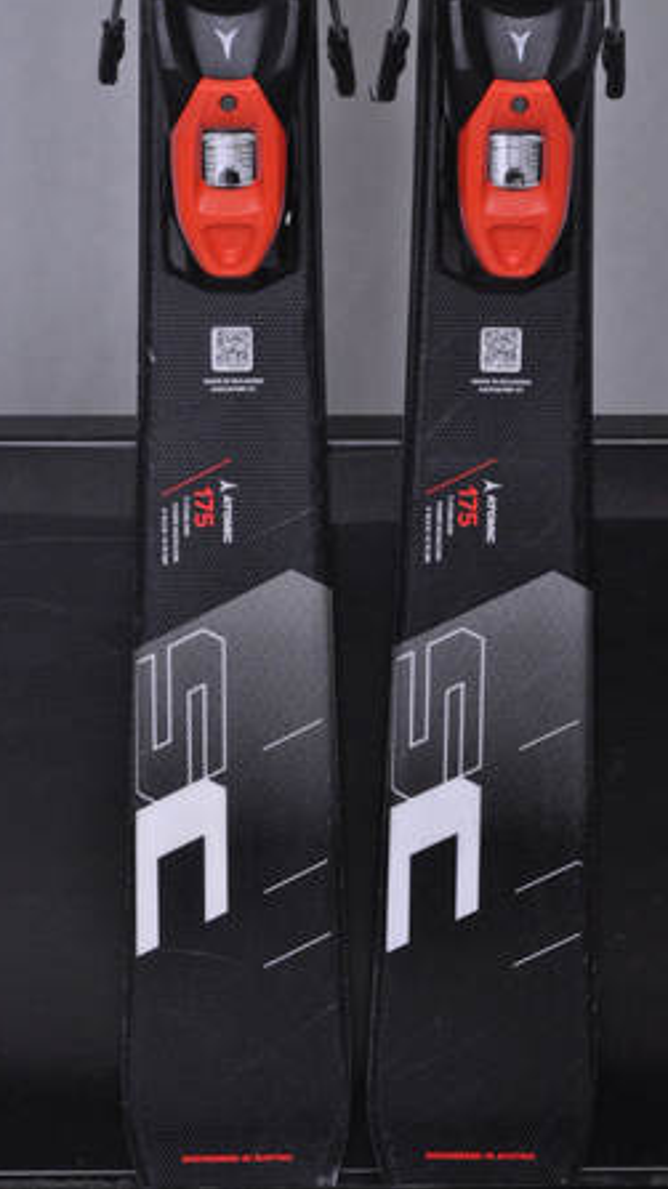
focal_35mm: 119
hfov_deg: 10.2
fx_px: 3737
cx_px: 363
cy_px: 593
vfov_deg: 18.1
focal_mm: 75
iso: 3200
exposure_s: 1/125
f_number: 9.5
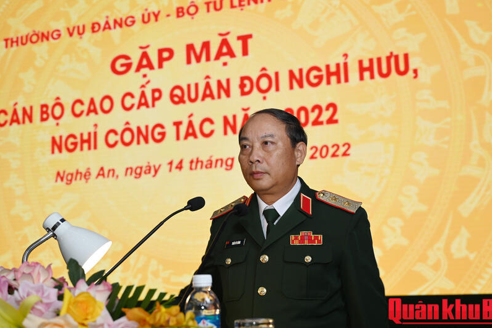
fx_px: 629
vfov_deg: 29.2
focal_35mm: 46
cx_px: 257
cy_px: 163
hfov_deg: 42.7
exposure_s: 1/80
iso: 200
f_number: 4.5
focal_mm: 43
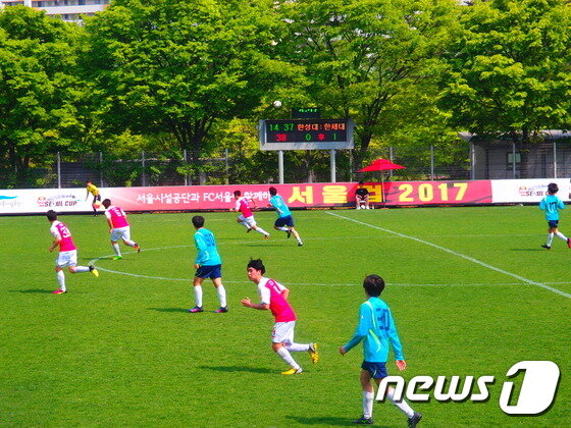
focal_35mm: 112
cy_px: 214
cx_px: 286
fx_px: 1847
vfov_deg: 13.2
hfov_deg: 17.6
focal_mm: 24
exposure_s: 1/640
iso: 100
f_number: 4.5
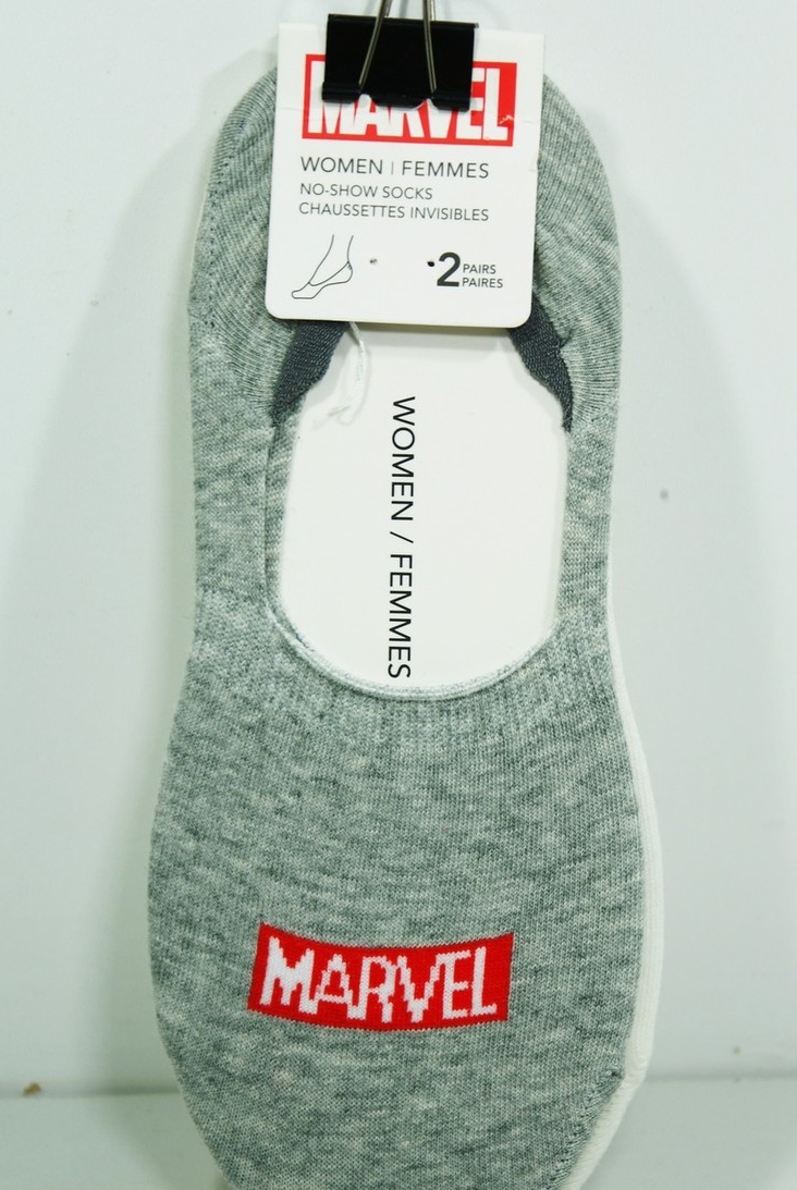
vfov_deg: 16.6
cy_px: 627
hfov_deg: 11.2
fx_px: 4071
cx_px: 358
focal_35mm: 123
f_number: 5.6
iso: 100
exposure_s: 1/125
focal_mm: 70
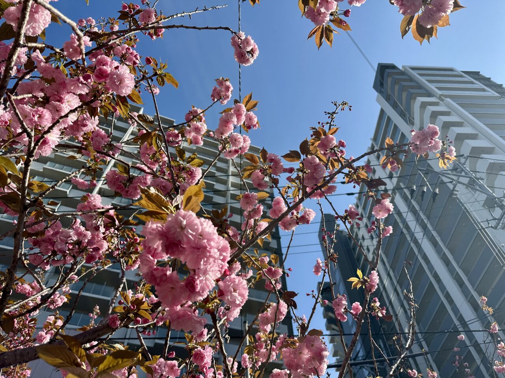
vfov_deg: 56.8
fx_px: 350
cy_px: 189
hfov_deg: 71.6
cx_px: 252
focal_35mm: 24
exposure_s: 1/3717
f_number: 1.78
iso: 80
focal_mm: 6.86
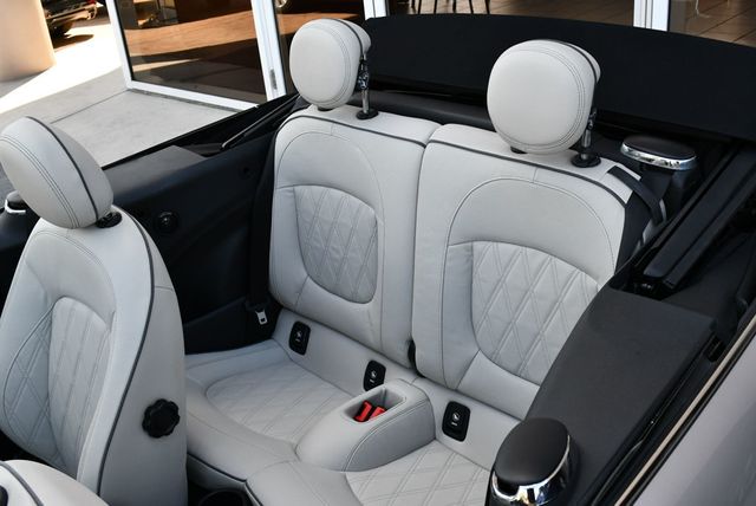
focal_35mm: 36
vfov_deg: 36.9
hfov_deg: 53.1
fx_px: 757
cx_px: 378
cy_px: 253
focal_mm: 18
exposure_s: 1/250
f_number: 5.6
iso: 250
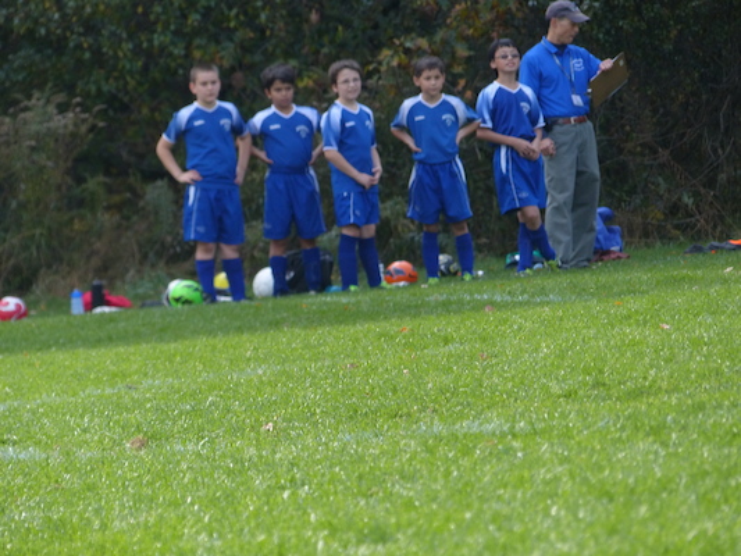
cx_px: 370
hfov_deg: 4.8
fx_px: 8843
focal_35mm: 413
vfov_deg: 3.6
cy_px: 278
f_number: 2.8
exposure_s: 1/500
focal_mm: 74.3
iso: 250
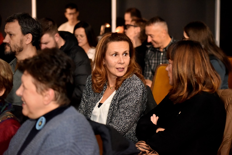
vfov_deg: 13.1
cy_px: 78
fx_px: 677
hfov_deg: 19.4
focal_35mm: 105
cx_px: 116
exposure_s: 1/60
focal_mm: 105
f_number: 4
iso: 8000
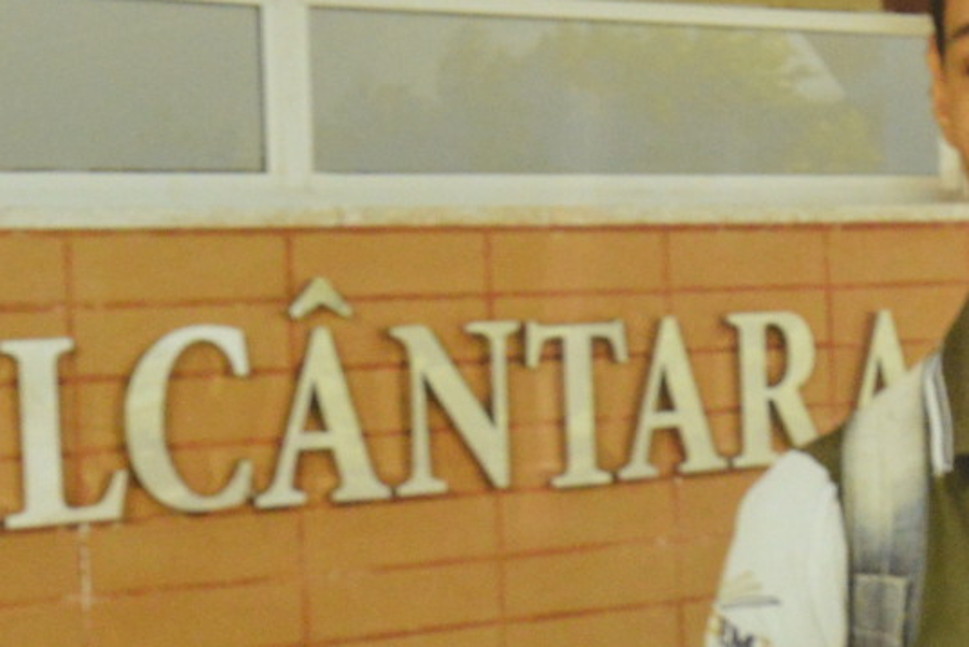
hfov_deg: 2.9
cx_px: 87
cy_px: 1753
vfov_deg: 2.0
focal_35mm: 702
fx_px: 18905
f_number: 7.1
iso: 2000
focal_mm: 125
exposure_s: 1/200
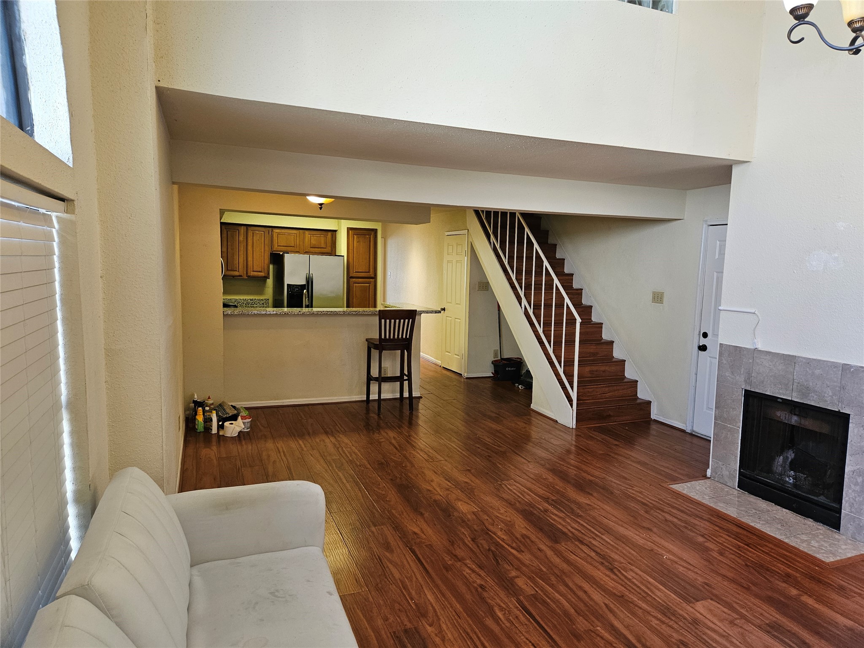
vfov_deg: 58.9
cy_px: 324
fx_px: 574
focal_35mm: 23
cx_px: 432
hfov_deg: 73.9
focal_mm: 5.4
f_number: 1.8
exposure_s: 1/120
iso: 320
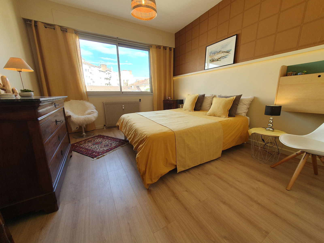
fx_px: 122
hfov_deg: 106.2
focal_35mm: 13
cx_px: 162
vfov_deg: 89.9
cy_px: 122
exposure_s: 1/50
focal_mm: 1.8
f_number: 2.2
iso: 50
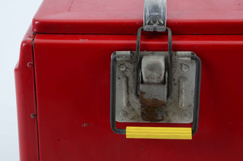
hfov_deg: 16.1
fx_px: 859
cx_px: 122
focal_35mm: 128
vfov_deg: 10.7
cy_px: 80
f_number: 16
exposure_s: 1/160
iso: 400
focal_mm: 85
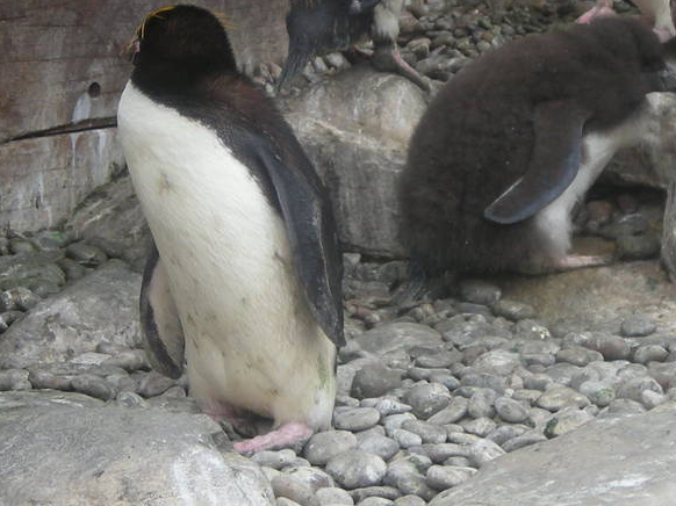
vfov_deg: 12.2
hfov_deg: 16.2
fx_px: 2362
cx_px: 475
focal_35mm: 121
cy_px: 146
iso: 64
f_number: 3.1
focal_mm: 7.1
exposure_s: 1/212
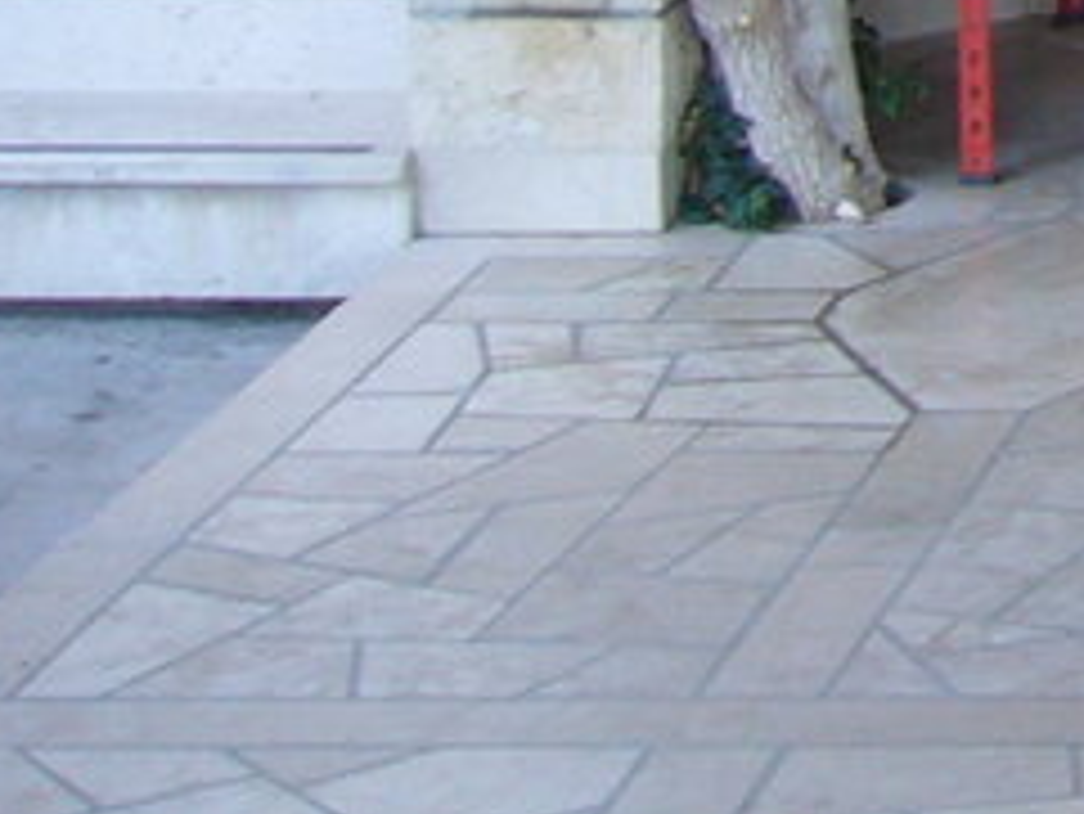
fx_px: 5452
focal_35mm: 174
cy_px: -949
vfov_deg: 8.0
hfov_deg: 9.9
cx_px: 2649
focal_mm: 5.8
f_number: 2.8
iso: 80
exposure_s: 1/25
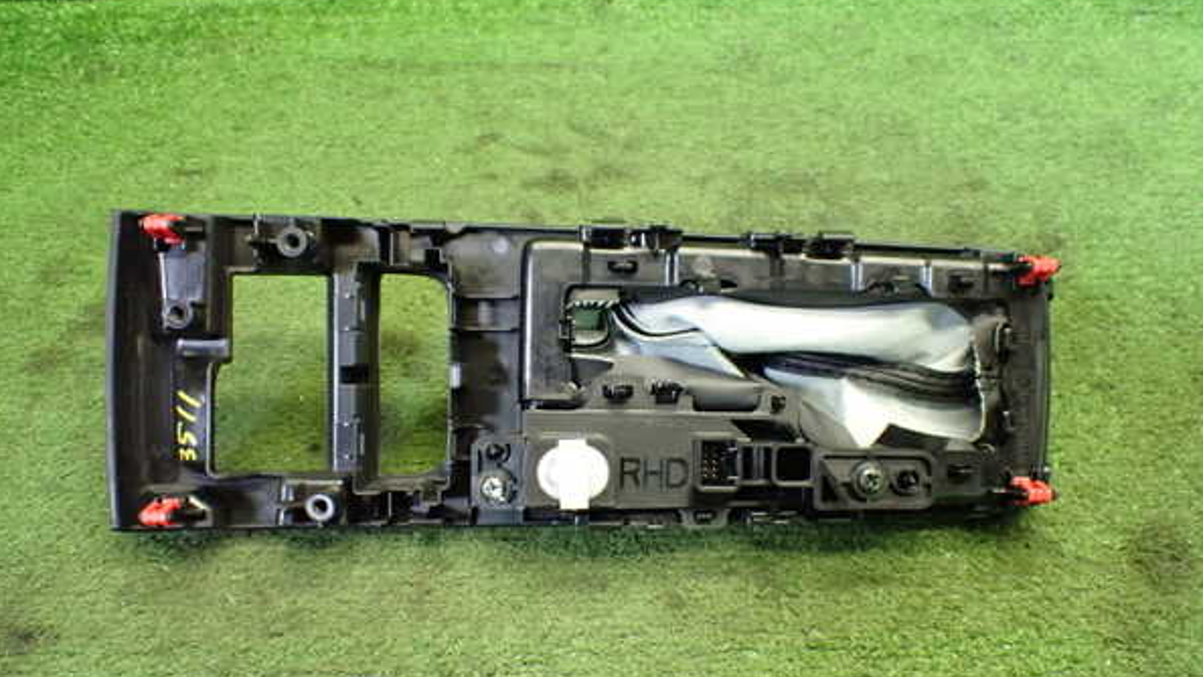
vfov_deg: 35.5
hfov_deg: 59.5
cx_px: 599
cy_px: 397
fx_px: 1053
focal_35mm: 33
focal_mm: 5.4
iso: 800
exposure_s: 1/80
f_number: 2.3
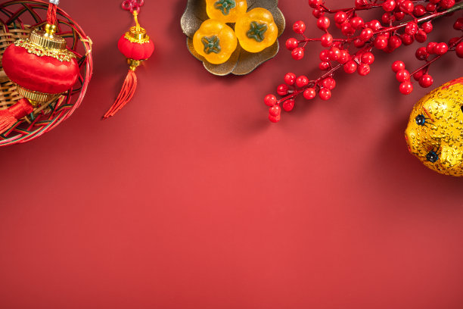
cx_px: 232
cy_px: 154
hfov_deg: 19.5
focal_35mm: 105
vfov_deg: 13.0
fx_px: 1350
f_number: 8
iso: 100
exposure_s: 1/125
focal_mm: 105
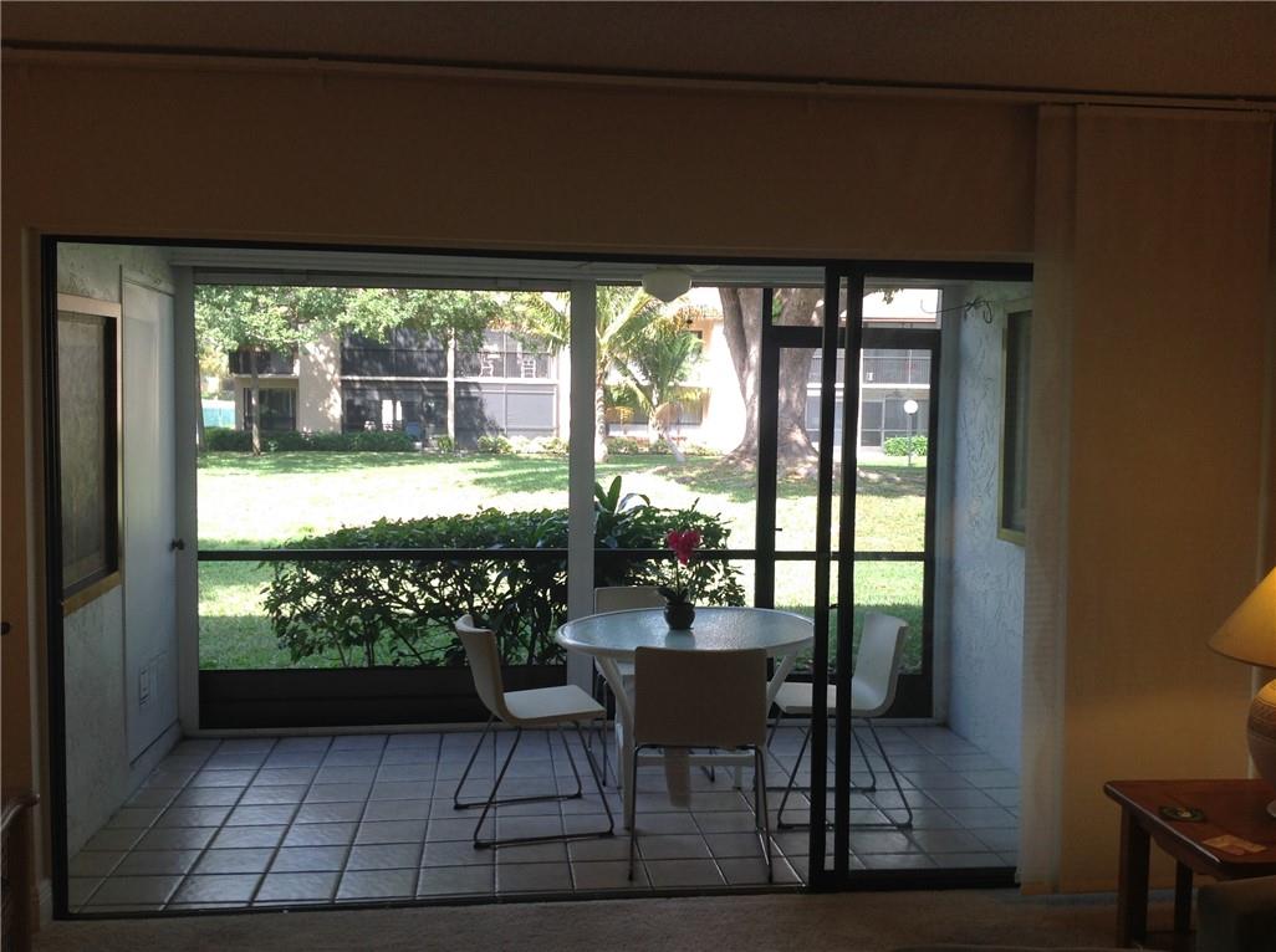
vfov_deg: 40.6
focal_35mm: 35
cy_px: 476
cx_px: 638
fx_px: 1288
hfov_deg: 52.7
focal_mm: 4.28
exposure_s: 1/129
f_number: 2.4
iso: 50
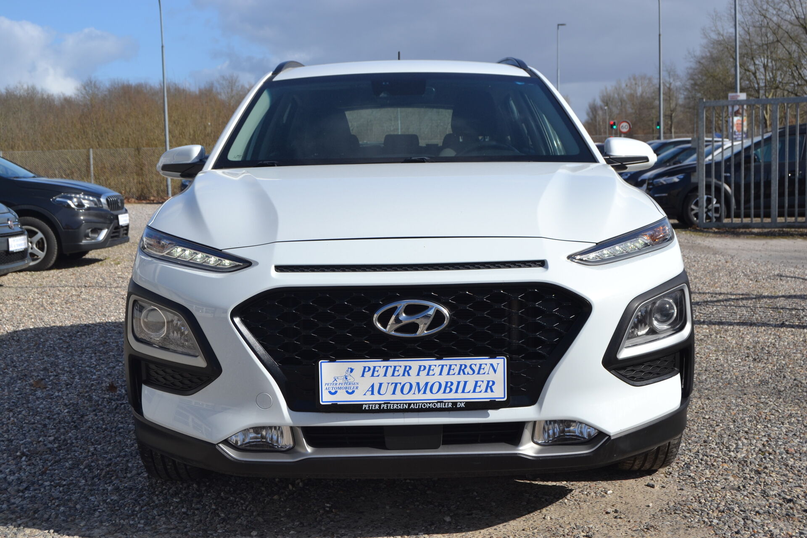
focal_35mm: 46
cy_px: 269
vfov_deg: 28.9
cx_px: 404
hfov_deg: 42.3
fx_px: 1042
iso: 100
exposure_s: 1/320
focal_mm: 31
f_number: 9
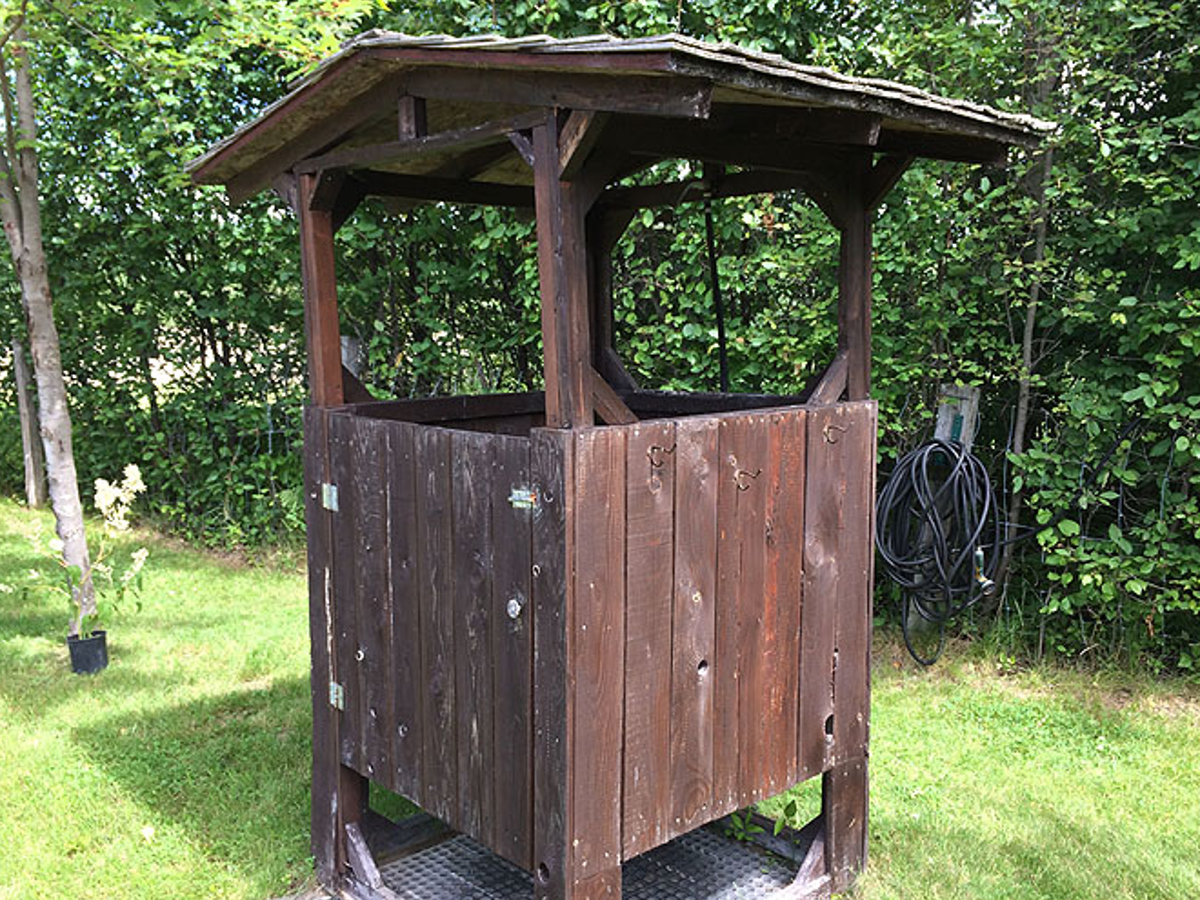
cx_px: 609
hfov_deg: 56.8
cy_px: 467
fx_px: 1109
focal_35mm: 32
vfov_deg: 44.2
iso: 32
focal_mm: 4.15
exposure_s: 1/260
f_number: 2.2
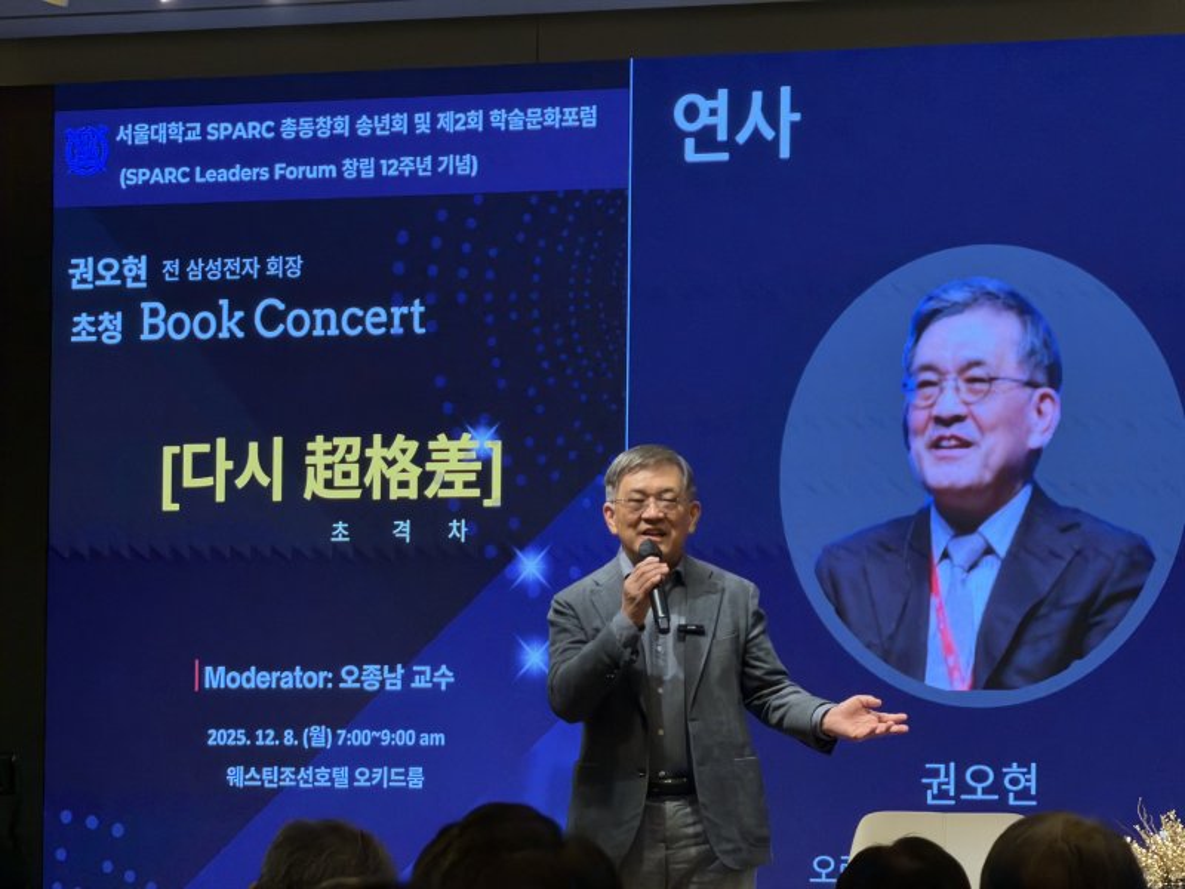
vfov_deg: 7.4
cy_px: 444
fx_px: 6847
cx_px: 592
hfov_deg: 9.9
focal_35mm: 200
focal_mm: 16.89
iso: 250
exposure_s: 1/120
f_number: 2.8
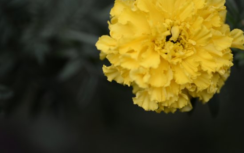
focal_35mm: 105
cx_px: 115
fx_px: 698
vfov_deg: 12.5
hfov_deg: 19.8
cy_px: 76
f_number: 2.8
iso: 100
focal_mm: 92
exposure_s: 1/320
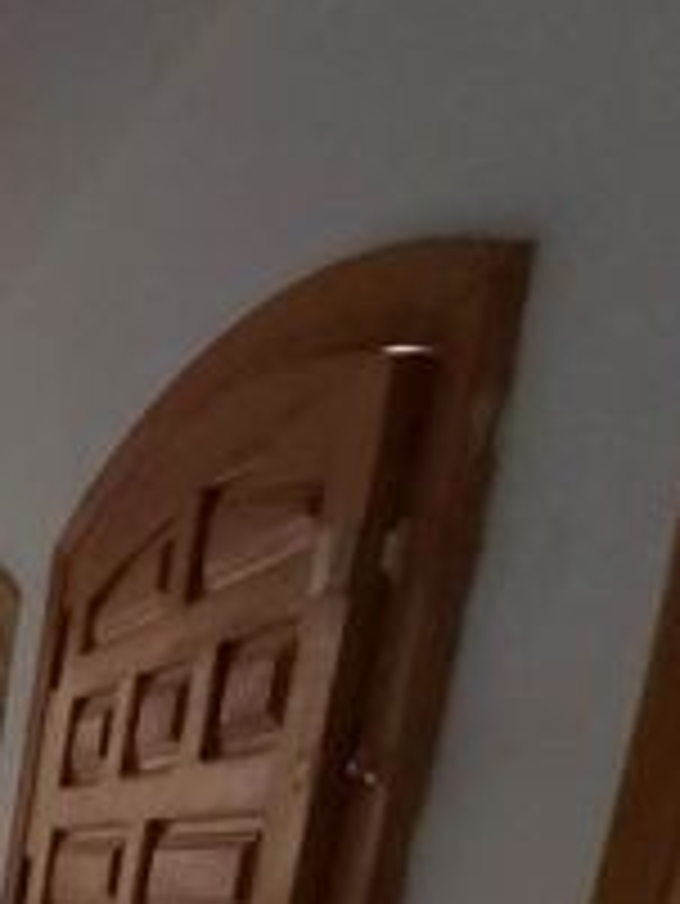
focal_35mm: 42
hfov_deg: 19.9
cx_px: -646
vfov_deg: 33.3
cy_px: 1165
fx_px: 1099
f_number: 2.2
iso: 160
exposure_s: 1/50
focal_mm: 1.42
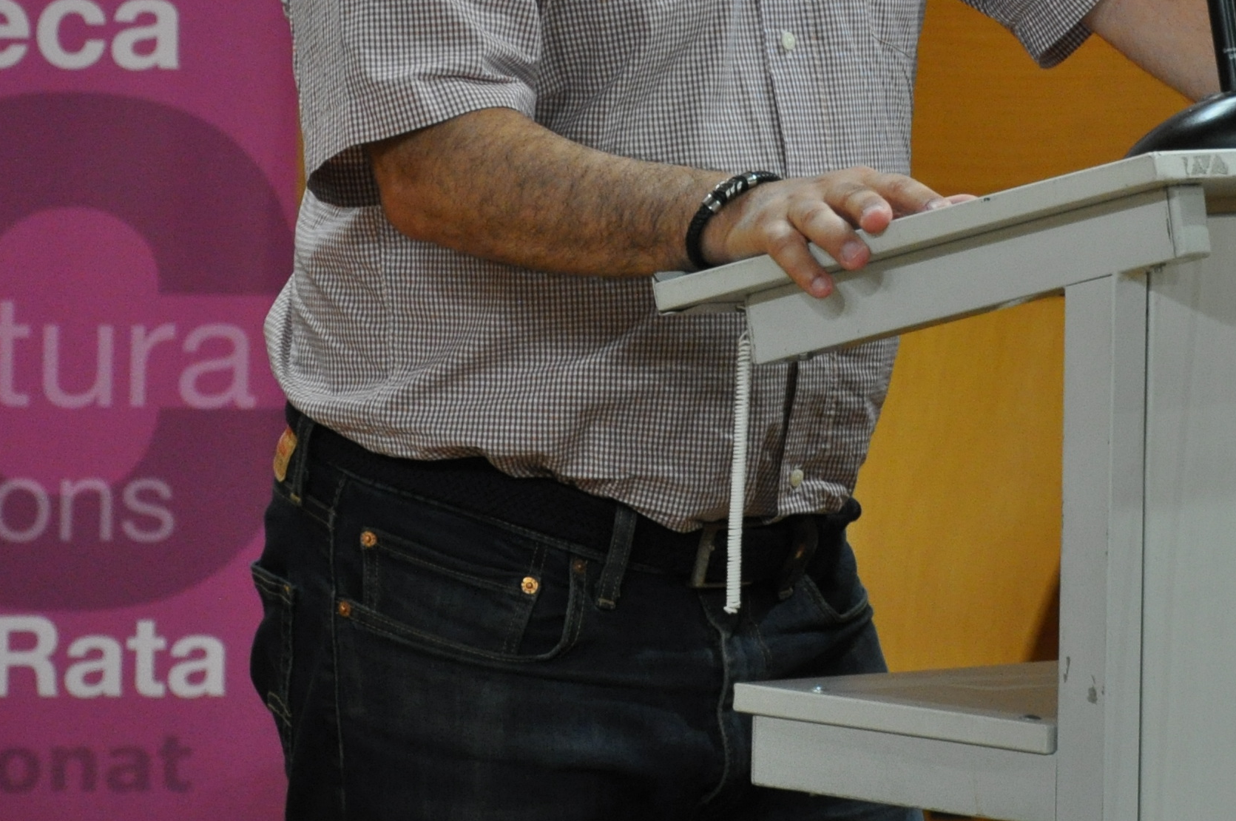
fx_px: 13864
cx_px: 1037
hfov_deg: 5.1
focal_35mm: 404
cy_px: -70
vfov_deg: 3.4
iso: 900
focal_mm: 105
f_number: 5.6
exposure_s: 1/30
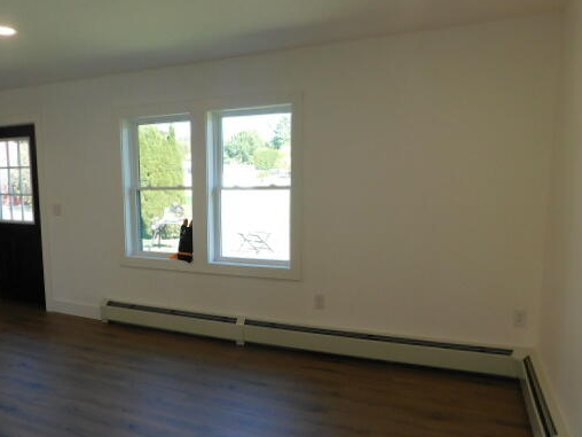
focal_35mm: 29
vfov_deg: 48.0
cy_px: 260
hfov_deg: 60.9
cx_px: 221
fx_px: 488
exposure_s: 1/100
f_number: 3
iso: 125
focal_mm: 4
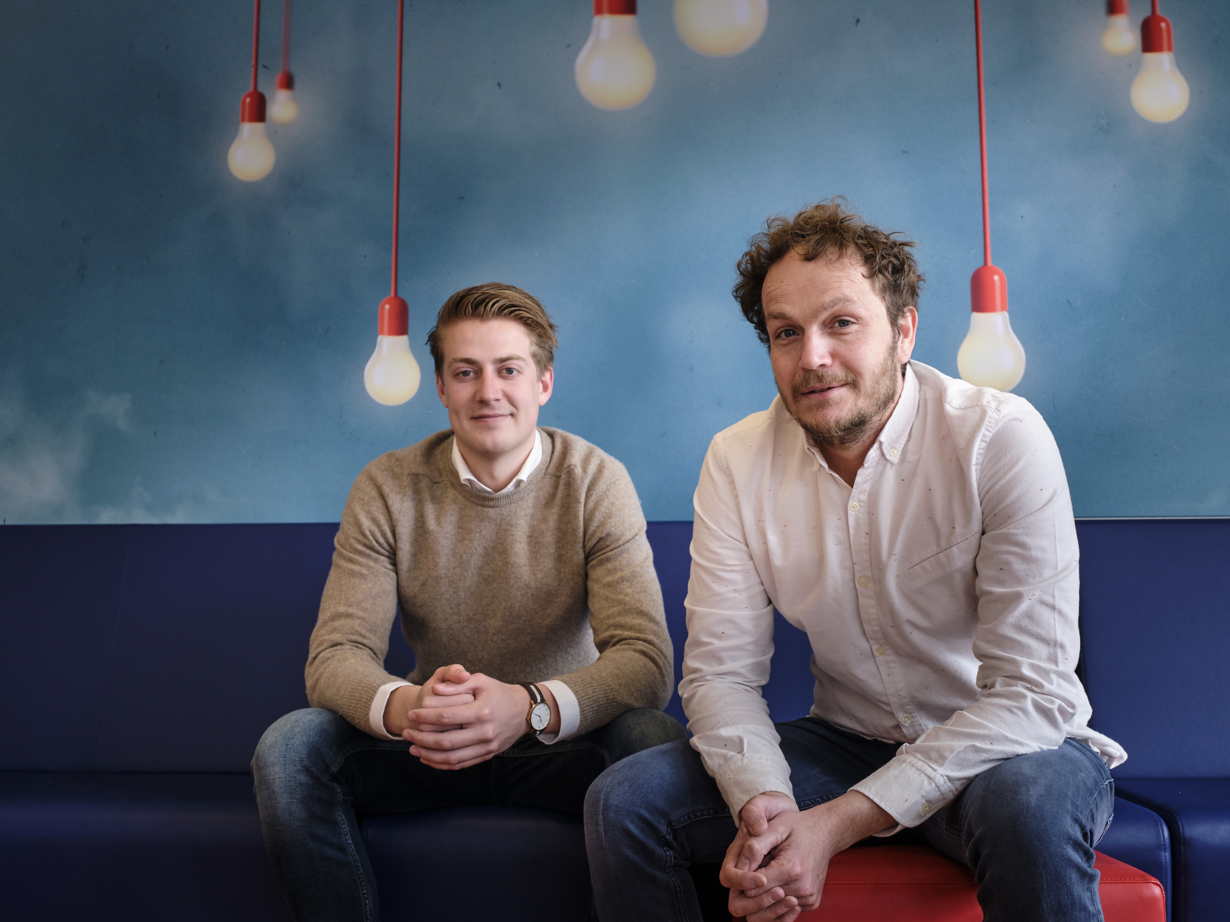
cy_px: 461
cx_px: 626
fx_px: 1350
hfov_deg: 49.0
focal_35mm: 38
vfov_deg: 37.7
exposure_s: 1/125
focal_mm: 23.4
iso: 640
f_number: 5
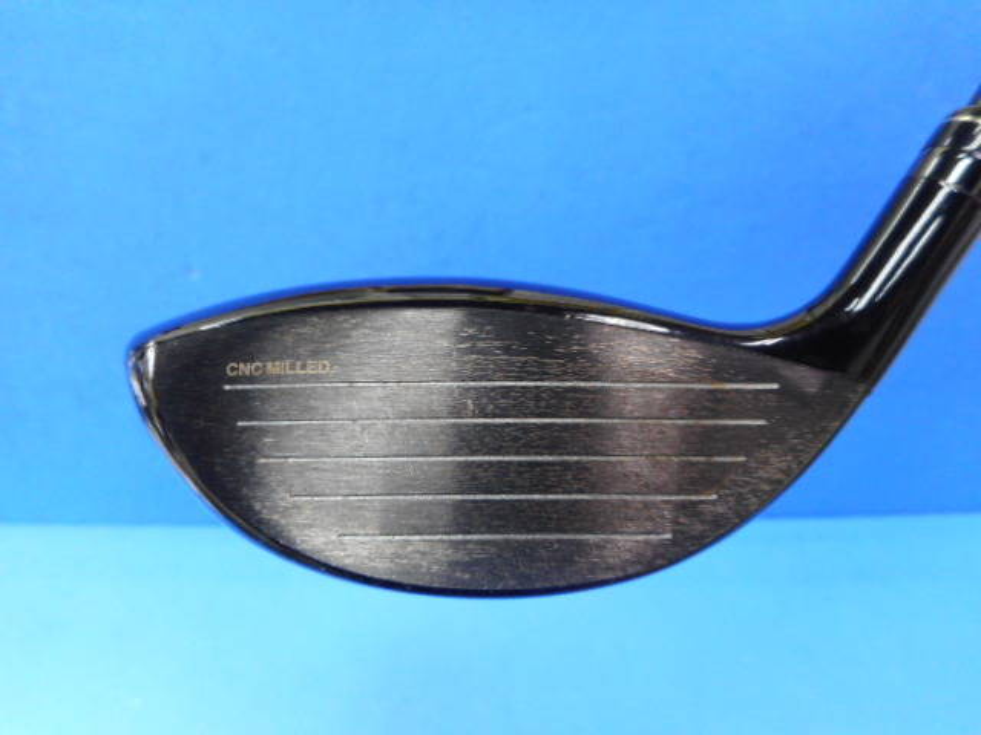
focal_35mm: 25
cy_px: 368
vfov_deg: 54.9
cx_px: 490
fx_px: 708
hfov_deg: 69.4
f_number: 3.7
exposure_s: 1/30
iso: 280
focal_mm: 4.5
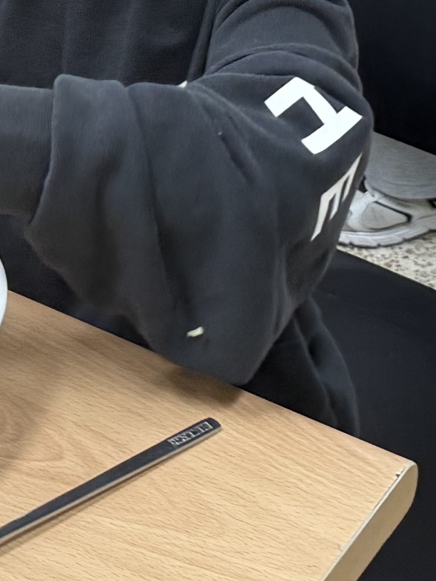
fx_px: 2032
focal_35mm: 121
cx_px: 45
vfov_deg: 14.8
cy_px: -365
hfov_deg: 12.2
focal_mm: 6.76
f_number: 1.78
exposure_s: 1/60
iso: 125
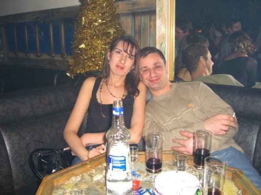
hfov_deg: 49.0
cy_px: 98
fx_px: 287
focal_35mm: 38
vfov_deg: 37.7
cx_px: 130
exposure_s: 1/60
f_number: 2.8
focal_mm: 7.9
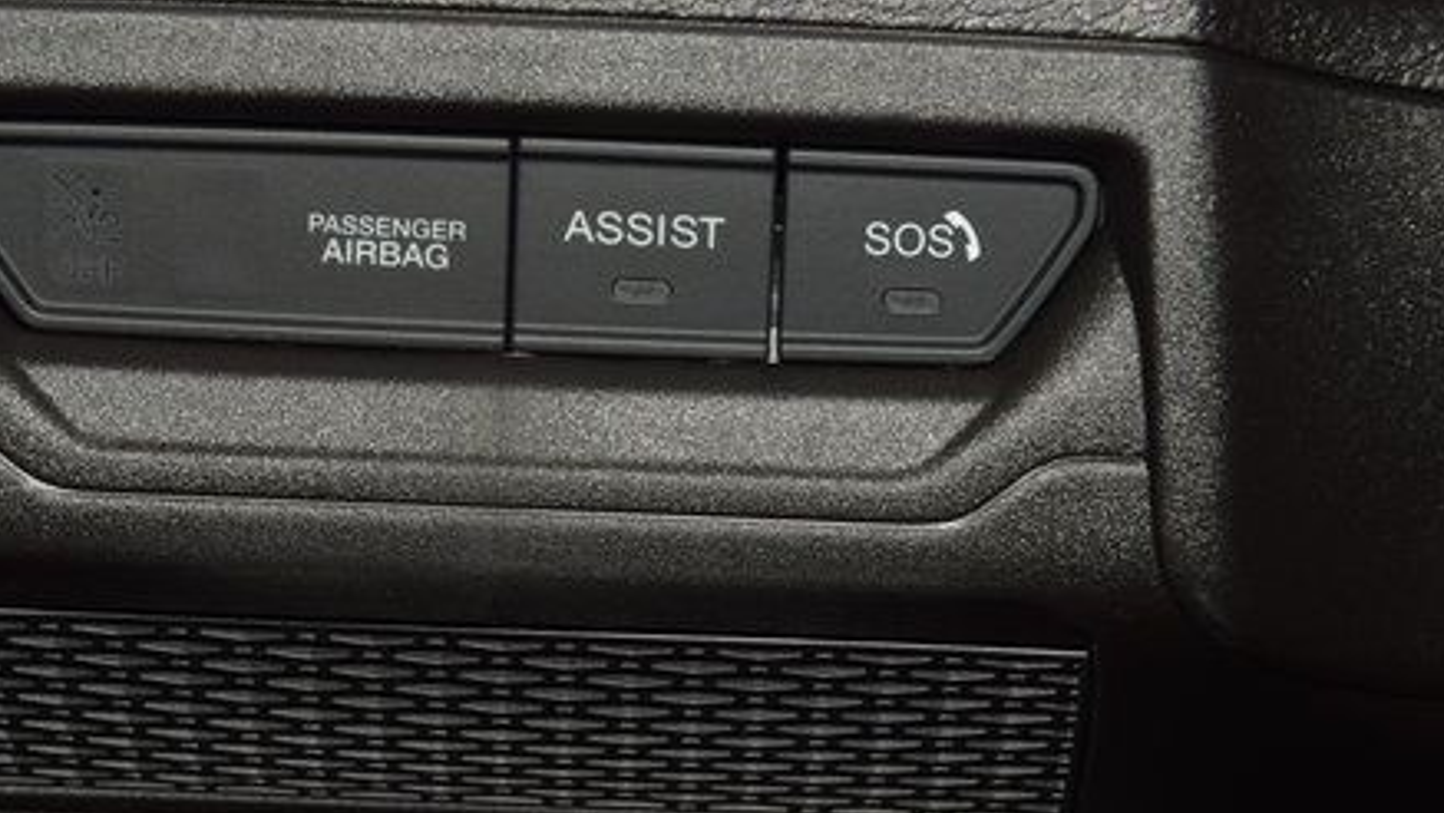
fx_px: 6166
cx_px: 598
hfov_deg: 13.4
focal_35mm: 161
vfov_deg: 7.5
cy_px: 263
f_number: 8
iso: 100
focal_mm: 70
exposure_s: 1/125
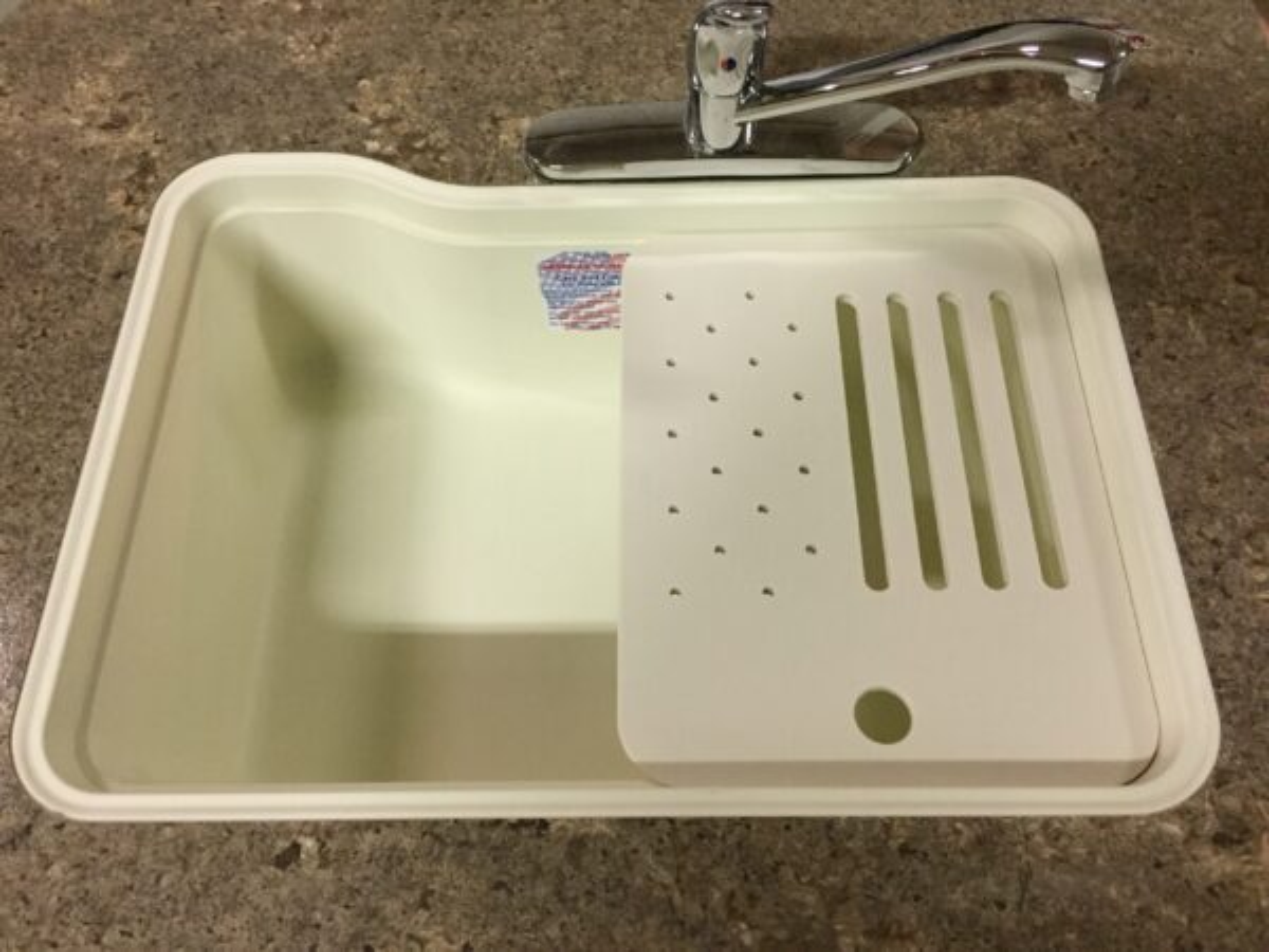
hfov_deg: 61.7
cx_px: 634
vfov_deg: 48.2
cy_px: 476
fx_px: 1063
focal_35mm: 29
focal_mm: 4.15
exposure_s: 1/30
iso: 200
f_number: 2.2
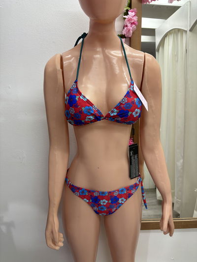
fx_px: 197
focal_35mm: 26
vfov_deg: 67.3
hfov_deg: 53.1
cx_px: 98
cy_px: 131
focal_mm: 5.96
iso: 125
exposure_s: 1/100
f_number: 1.6
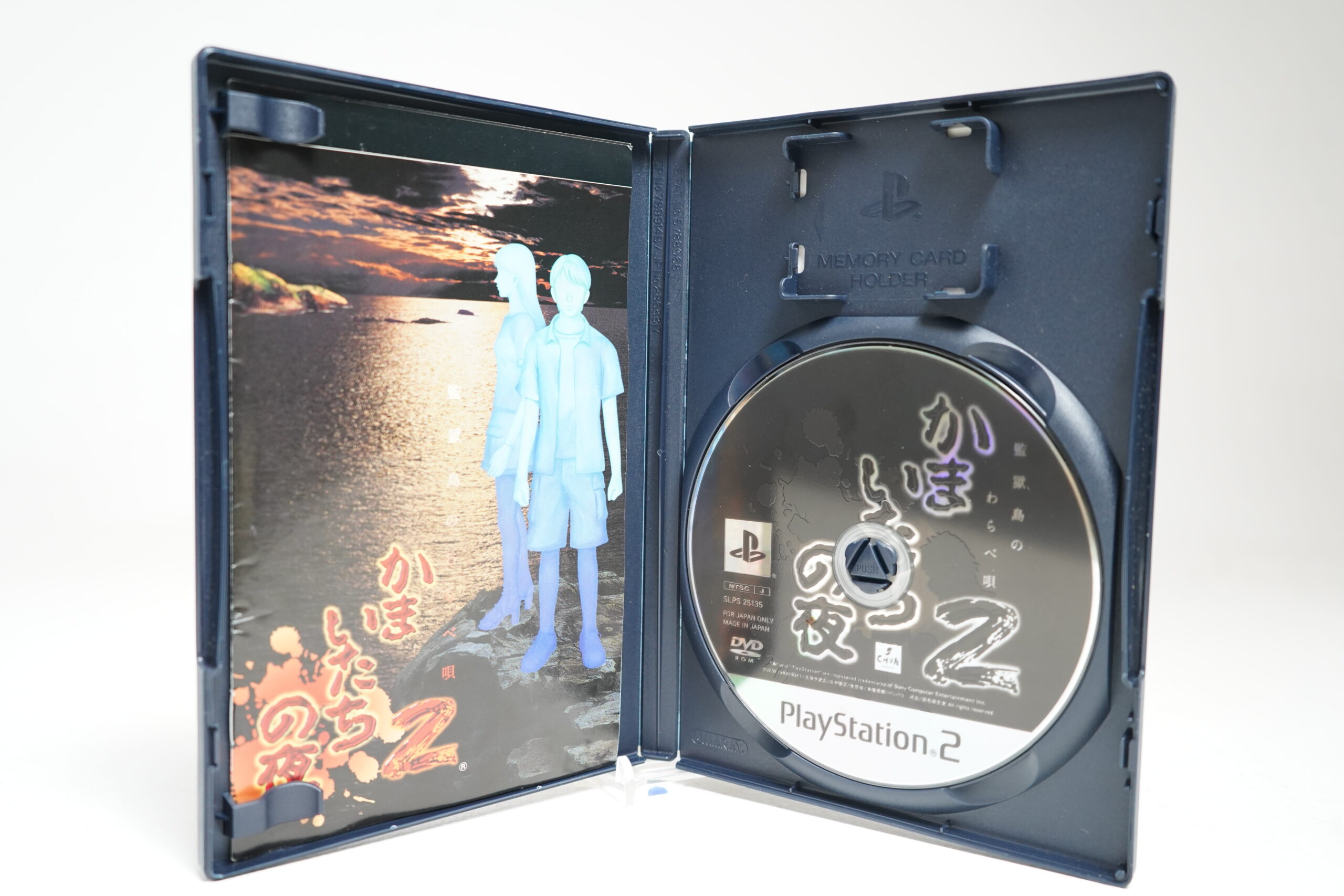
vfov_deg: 45.0
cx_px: 672
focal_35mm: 29
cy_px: 448
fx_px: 1083
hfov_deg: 63.7
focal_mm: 29
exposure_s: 1/30
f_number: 5
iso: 2500
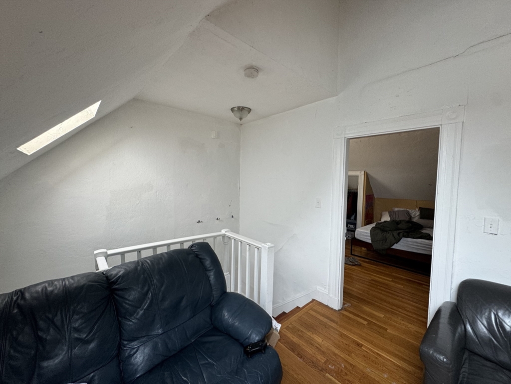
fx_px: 207
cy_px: 192
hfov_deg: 102.1
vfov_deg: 85.7
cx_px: 256
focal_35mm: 14
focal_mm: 2.22
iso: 160
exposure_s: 1/120
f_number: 2.2
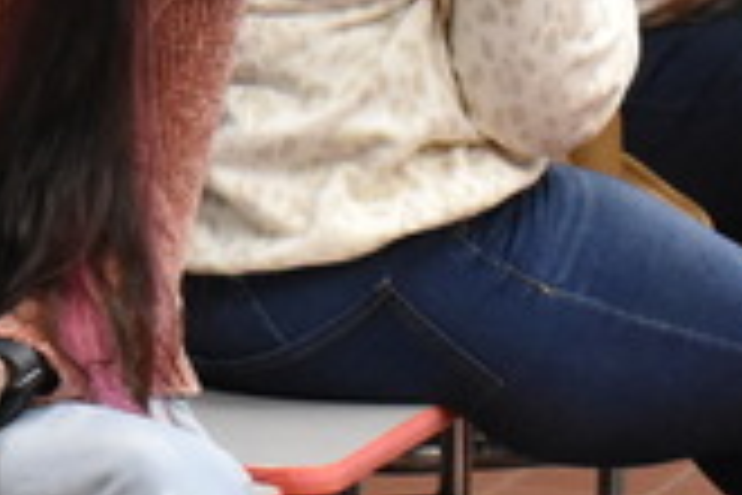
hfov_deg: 5.1
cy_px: 76
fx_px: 8253
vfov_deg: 3.4
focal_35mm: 400
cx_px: -270
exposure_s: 1/100
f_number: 7.1
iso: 3200
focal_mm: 55
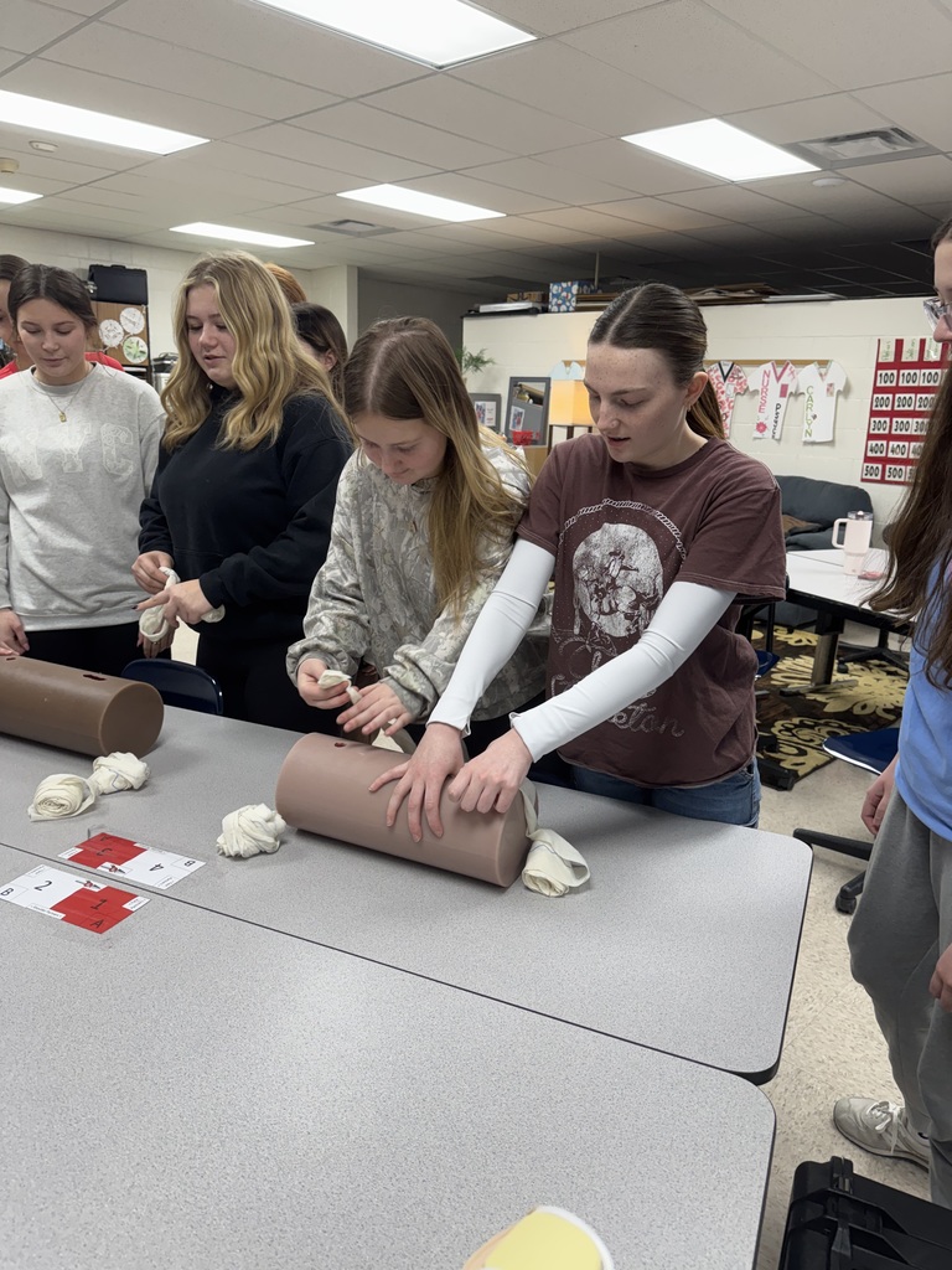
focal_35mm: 24
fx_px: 880
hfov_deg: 56.8
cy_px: 635
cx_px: 476
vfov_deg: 71.6
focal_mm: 6.76
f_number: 1.78
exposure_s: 1/120
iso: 160
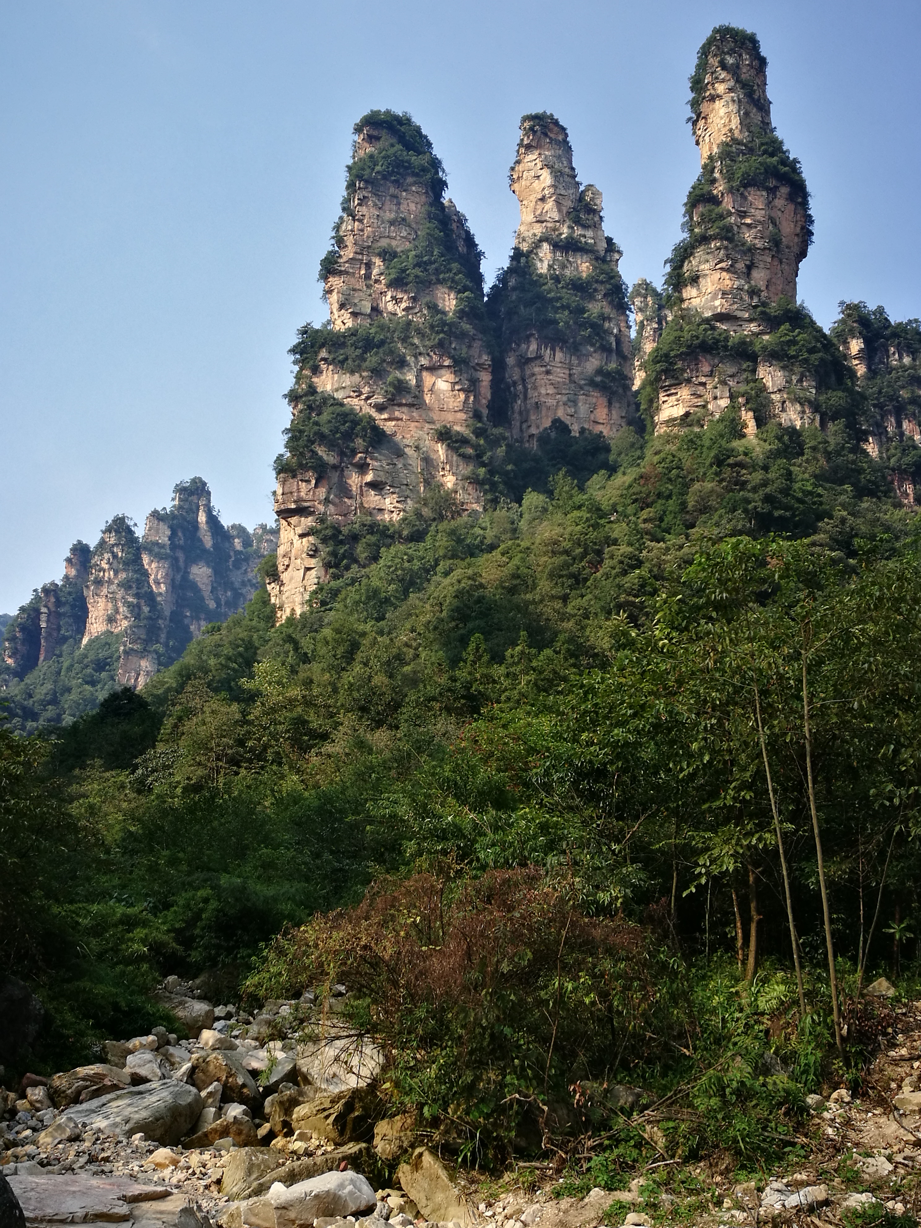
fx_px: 958
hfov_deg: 51.4
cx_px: 460
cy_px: 614
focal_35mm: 27
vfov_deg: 65.3
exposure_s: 1/501
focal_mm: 4.5
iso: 50
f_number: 2.2
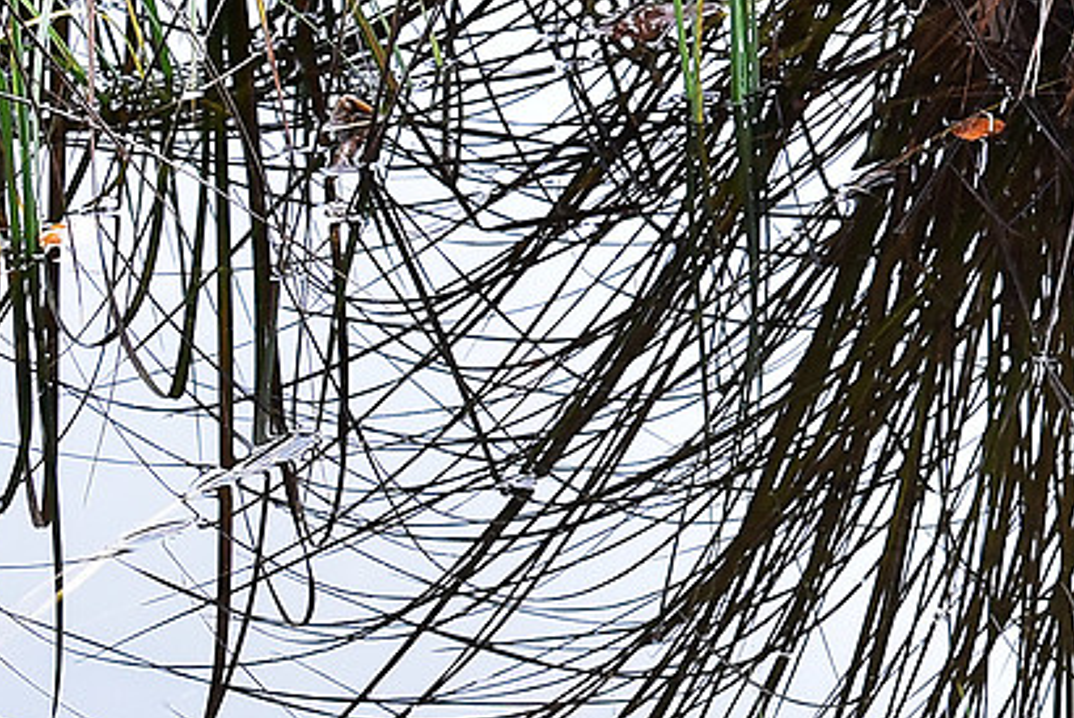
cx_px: 2496
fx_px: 13971
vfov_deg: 2.9
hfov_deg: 4.3
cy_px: -401
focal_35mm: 468
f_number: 8
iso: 720
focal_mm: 80
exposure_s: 1/60
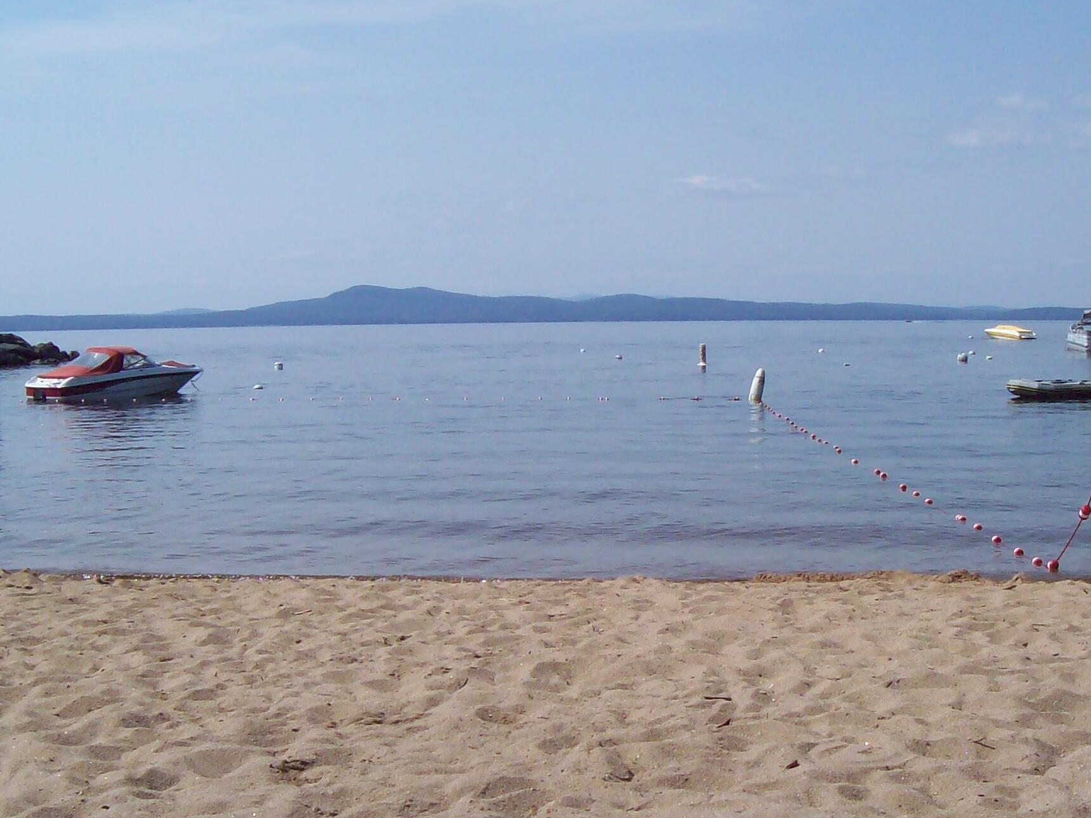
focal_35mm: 54
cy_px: 494
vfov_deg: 27.0
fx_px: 1701
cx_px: 583
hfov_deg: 35.5
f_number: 4.8
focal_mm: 6
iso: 80
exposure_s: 1/903
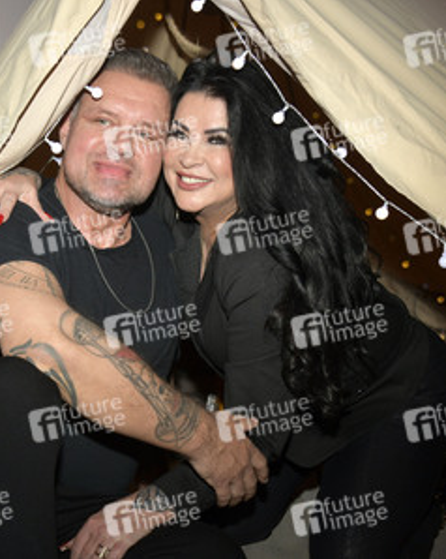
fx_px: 892
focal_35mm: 54
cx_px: 102
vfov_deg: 34.8
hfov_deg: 27.6
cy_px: 280
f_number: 6.3
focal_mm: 38
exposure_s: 1/250
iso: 640
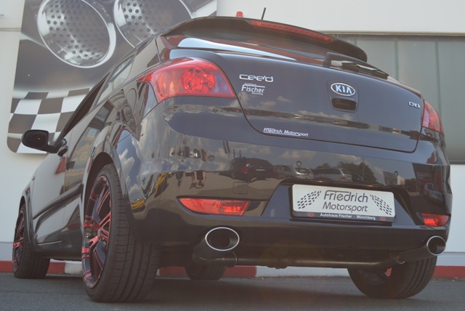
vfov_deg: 36.9
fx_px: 465
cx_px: 232
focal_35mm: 36
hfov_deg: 53.1
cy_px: 156
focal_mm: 24
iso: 100
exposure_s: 1/320
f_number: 4
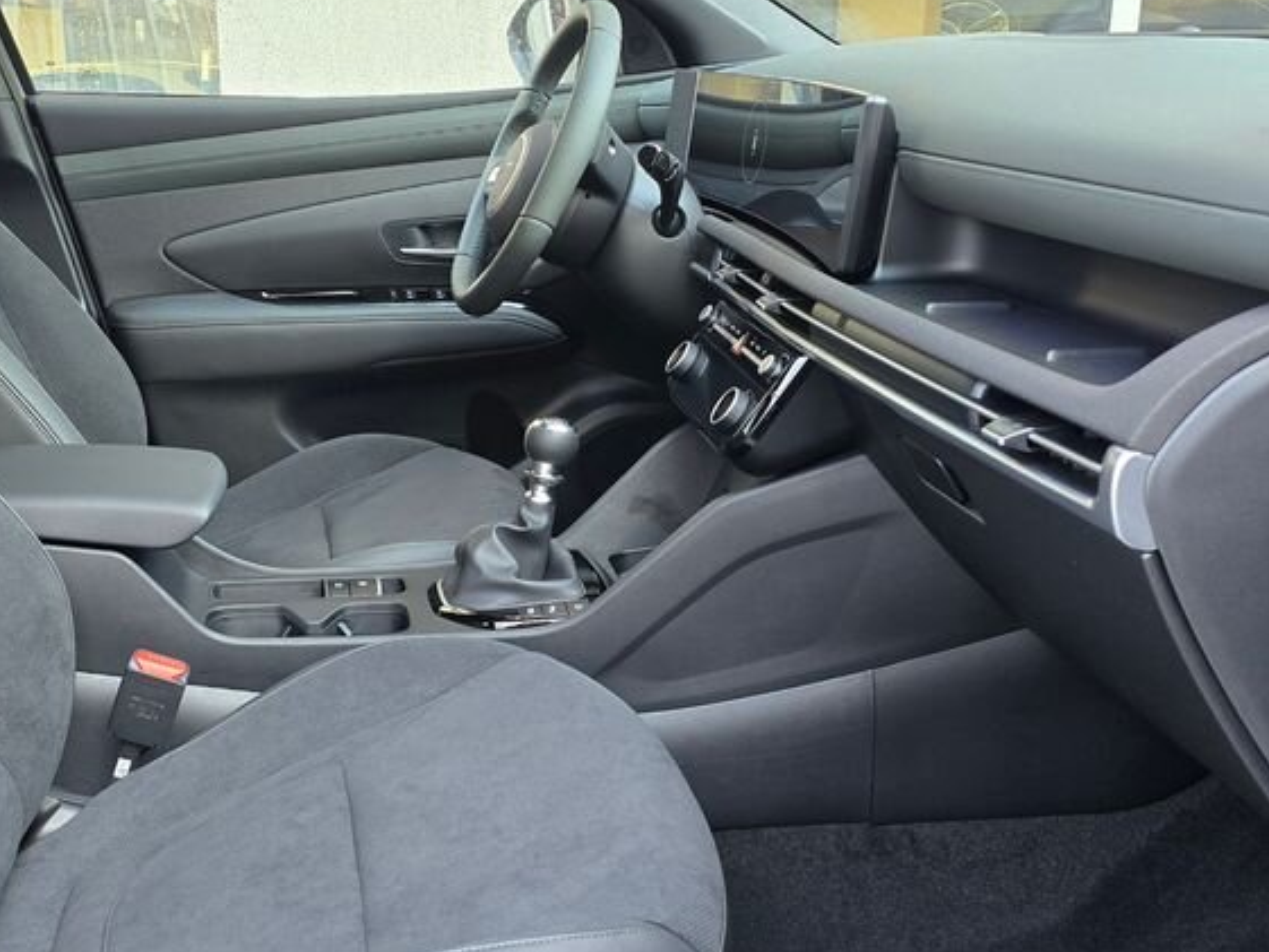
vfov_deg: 34.4
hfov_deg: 44.6
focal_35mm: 42
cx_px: 516
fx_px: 1540
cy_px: 507
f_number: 1.7
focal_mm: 6.3
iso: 400
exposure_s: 1/120
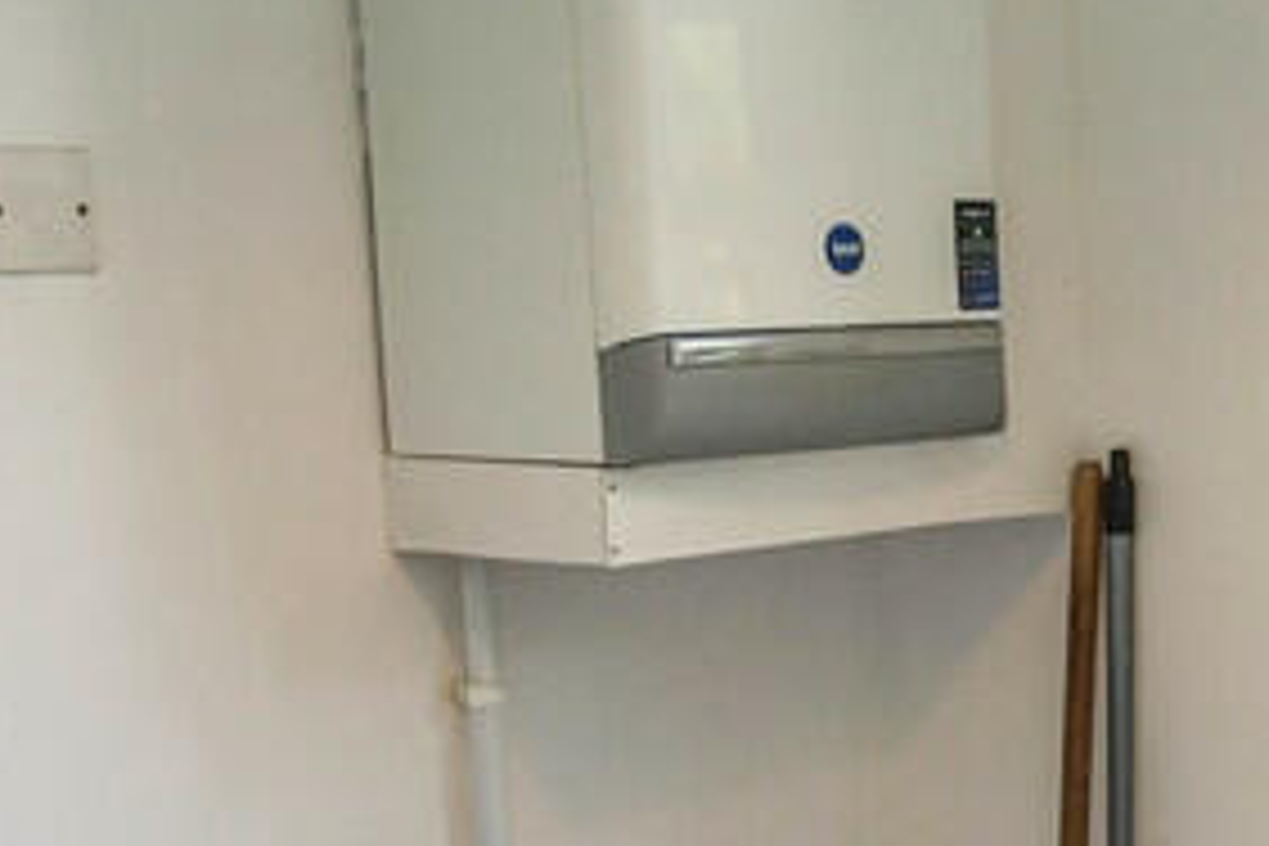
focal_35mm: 87
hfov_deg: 21.0
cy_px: 868
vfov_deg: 15.4
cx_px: 1710
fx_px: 3067
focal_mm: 16
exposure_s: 1/125
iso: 400
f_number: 5.6
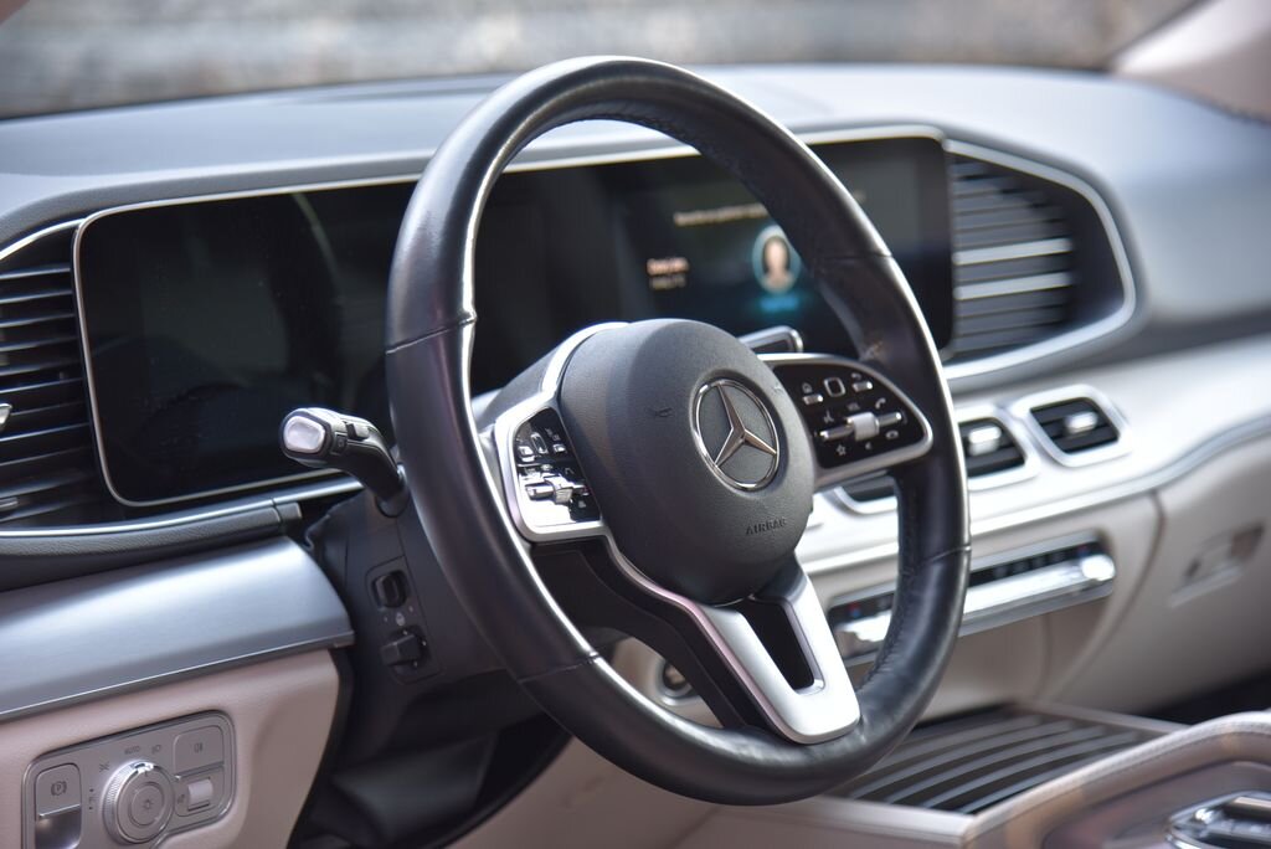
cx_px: 636
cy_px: 424
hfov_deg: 20.4
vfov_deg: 13.7
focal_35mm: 100
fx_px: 3532
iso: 500
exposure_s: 1/20
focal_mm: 100
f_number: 4
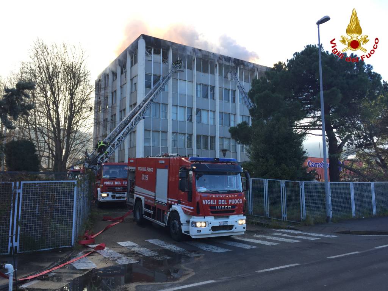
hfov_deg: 61.7
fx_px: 325
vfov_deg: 48.2
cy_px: 146
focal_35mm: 29
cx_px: 194
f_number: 2.2
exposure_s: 1/353
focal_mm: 4.15
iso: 32
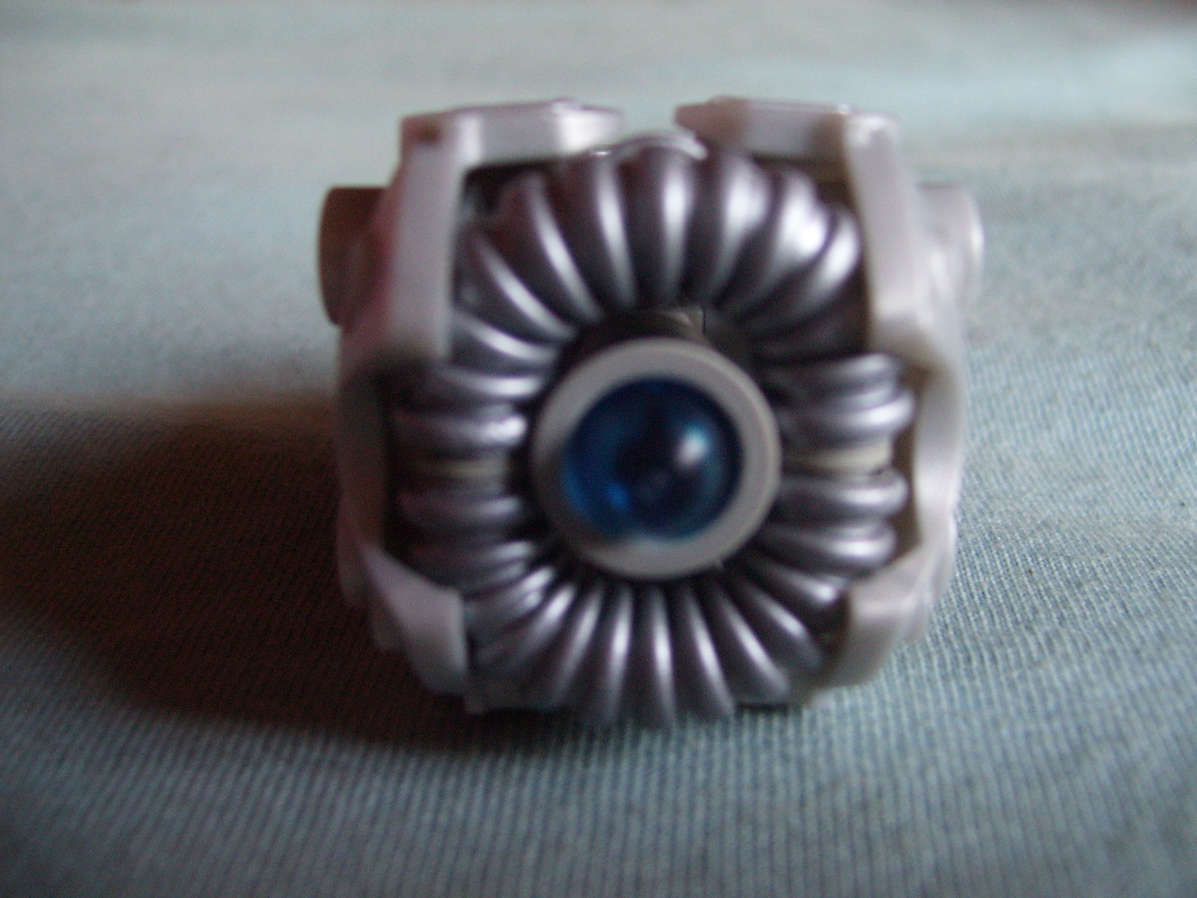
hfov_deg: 51.4
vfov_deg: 39.7
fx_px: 1245
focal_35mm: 36
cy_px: 449
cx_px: 598
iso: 160
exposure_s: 1/8
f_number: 2.7
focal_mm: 6
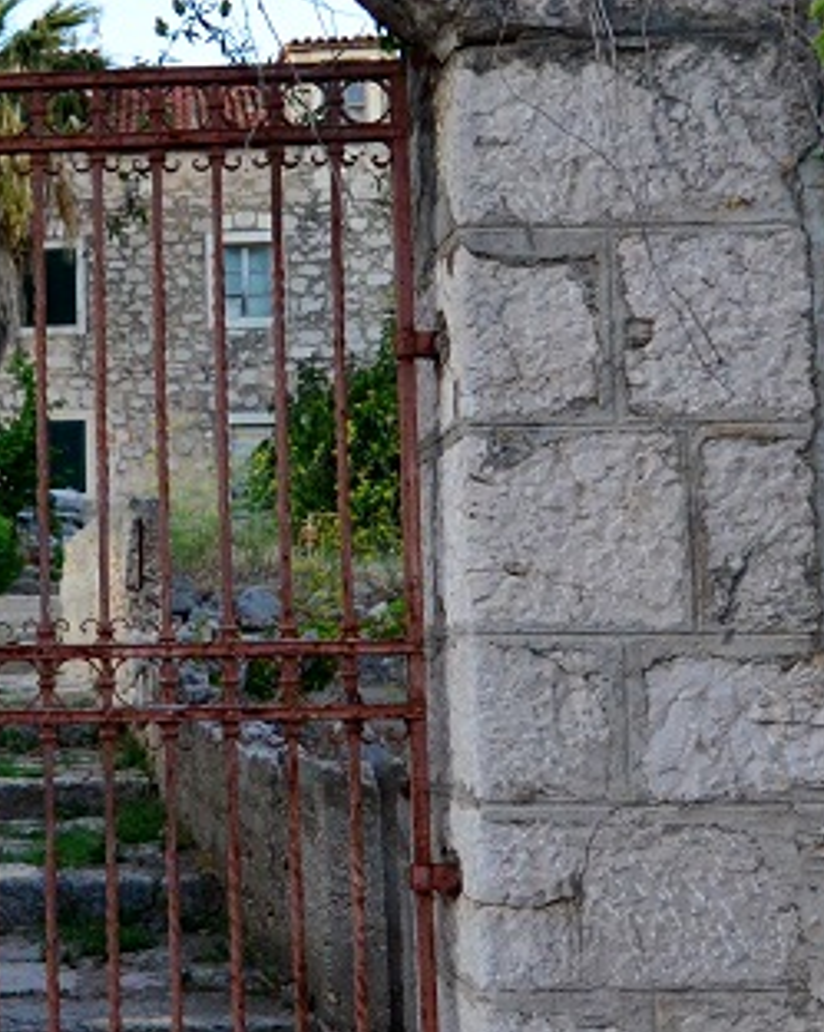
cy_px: 508
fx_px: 1649
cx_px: -22
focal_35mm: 54
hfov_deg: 26.4
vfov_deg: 34.8
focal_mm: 12
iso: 2000
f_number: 5.6
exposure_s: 1/640
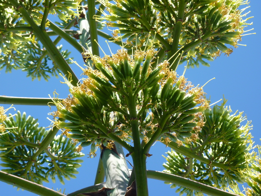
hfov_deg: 13.2
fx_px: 1131
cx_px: 130
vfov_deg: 9.9
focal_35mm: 150
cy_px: 98
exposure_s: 1/250
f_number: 4.5
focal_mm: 26.7
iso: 80
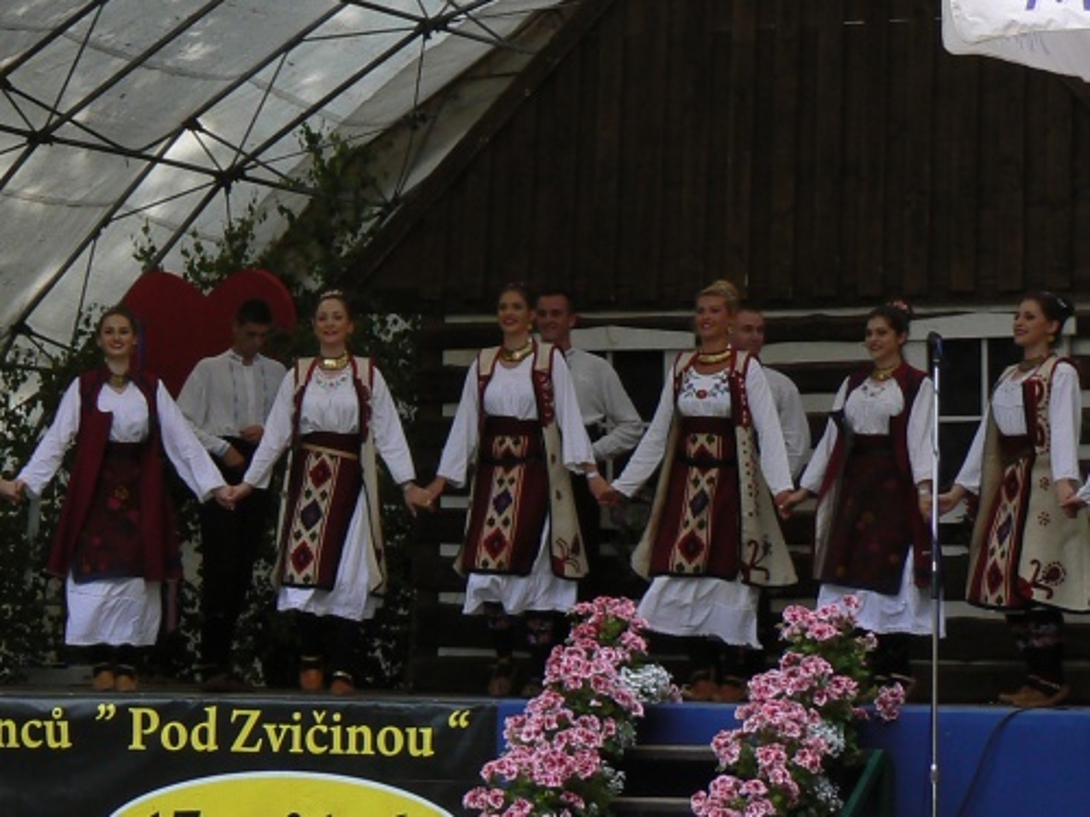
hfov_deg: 24.4
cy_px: 408
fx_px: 2519
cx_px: 545
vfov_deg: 18.4
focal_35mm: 80
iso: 80
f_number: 5.6
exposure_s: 1/125
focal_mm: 13.4
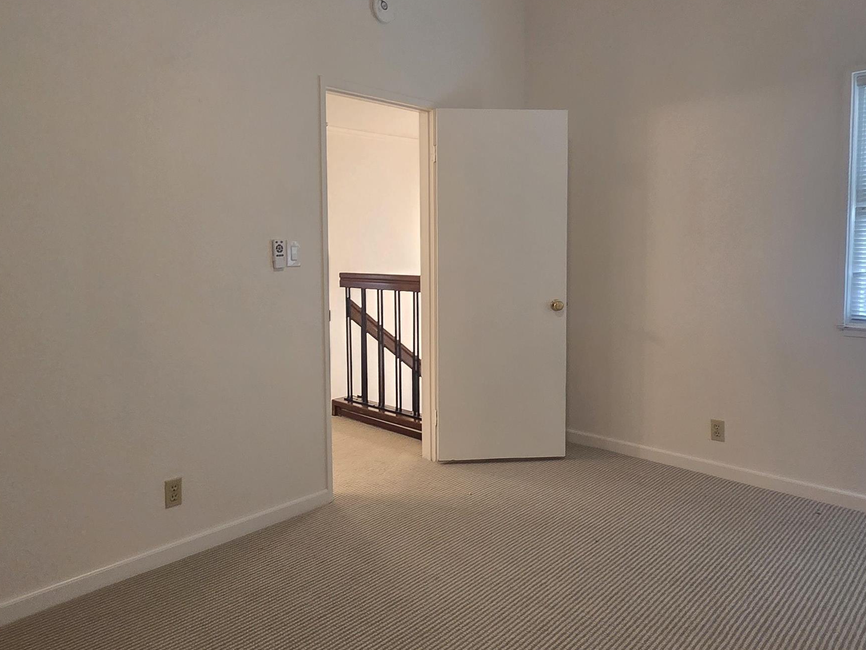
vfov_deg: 58.7
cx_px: 417
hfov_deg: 73.9
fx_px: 575
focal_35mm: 23
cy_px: 281
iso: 160
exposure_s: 1/60
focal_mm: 2.2
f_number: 2.2
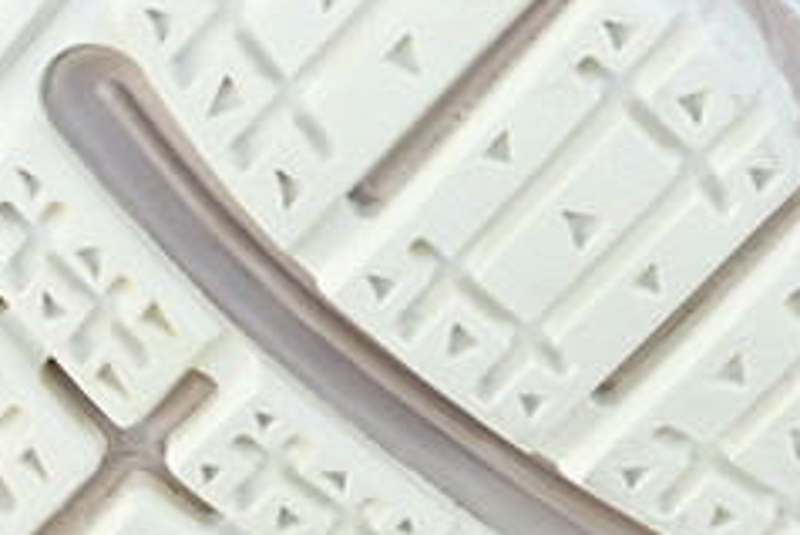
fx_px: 2713
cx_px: 413
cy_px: 342
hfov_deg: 16.8
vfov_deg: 11.2
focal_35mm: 122
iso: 25
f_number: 2.4
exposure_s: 1/297
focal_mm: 3.3
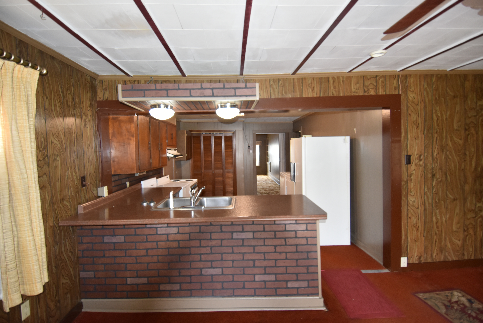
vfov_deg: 67.4
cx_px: 242
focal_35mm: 18
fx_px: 242
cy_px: 162
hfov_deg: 90.0
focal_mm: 12
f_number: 4
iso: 1000
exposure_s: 1/60
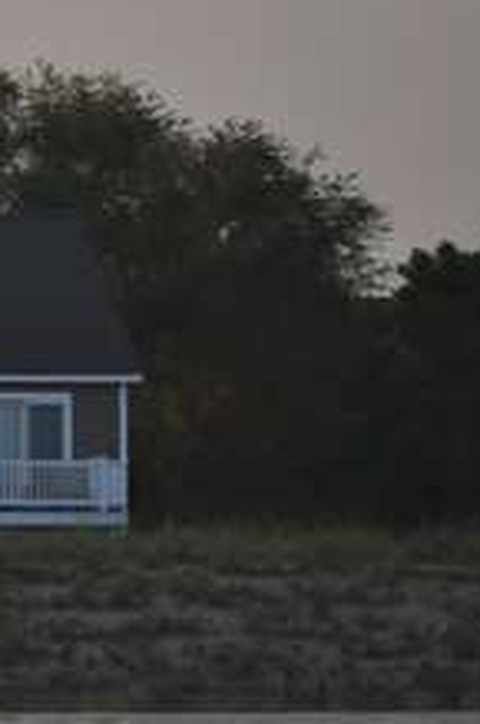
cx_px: -369
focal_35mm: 712
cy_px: -255
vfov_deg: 2.9
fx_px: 14307
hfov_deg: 1.9
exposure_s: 1/800
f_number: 5
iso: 800
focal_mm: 130
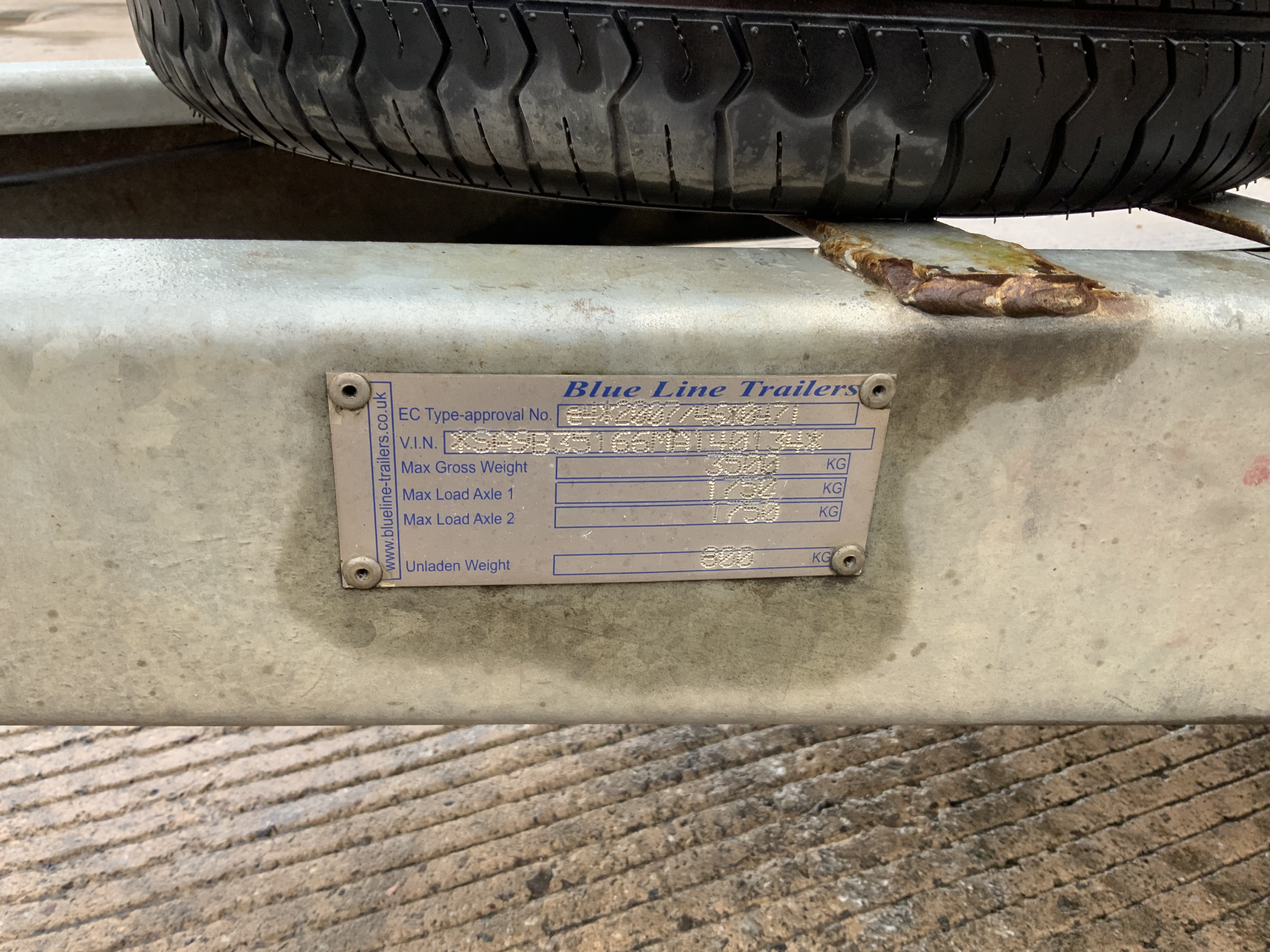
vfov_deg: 48.2
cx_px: 635
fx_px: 1064
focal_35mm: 29
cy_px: 476
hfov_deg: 61.7
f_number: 1.8
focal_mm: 3
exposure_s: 1/122
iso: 50
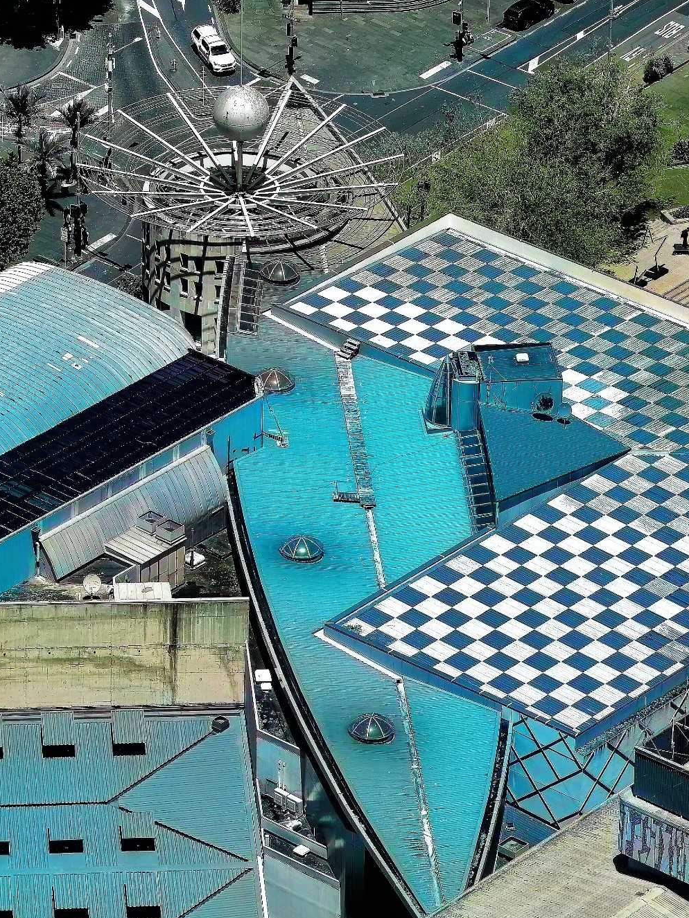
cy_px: 459
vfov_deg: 8.0
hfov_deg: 6.0
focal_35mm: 248
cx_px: 324
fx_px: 6584
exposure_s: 1/500
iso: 100
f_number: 5.6
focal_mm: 113.7
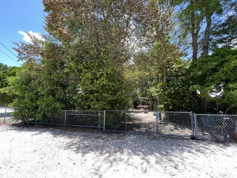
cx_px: 118
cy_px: 89
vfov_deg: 89.9
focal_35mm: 13
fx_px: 89
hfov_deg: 106.2
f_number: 1.8
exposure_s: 1/222
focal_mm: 1.57
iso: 32
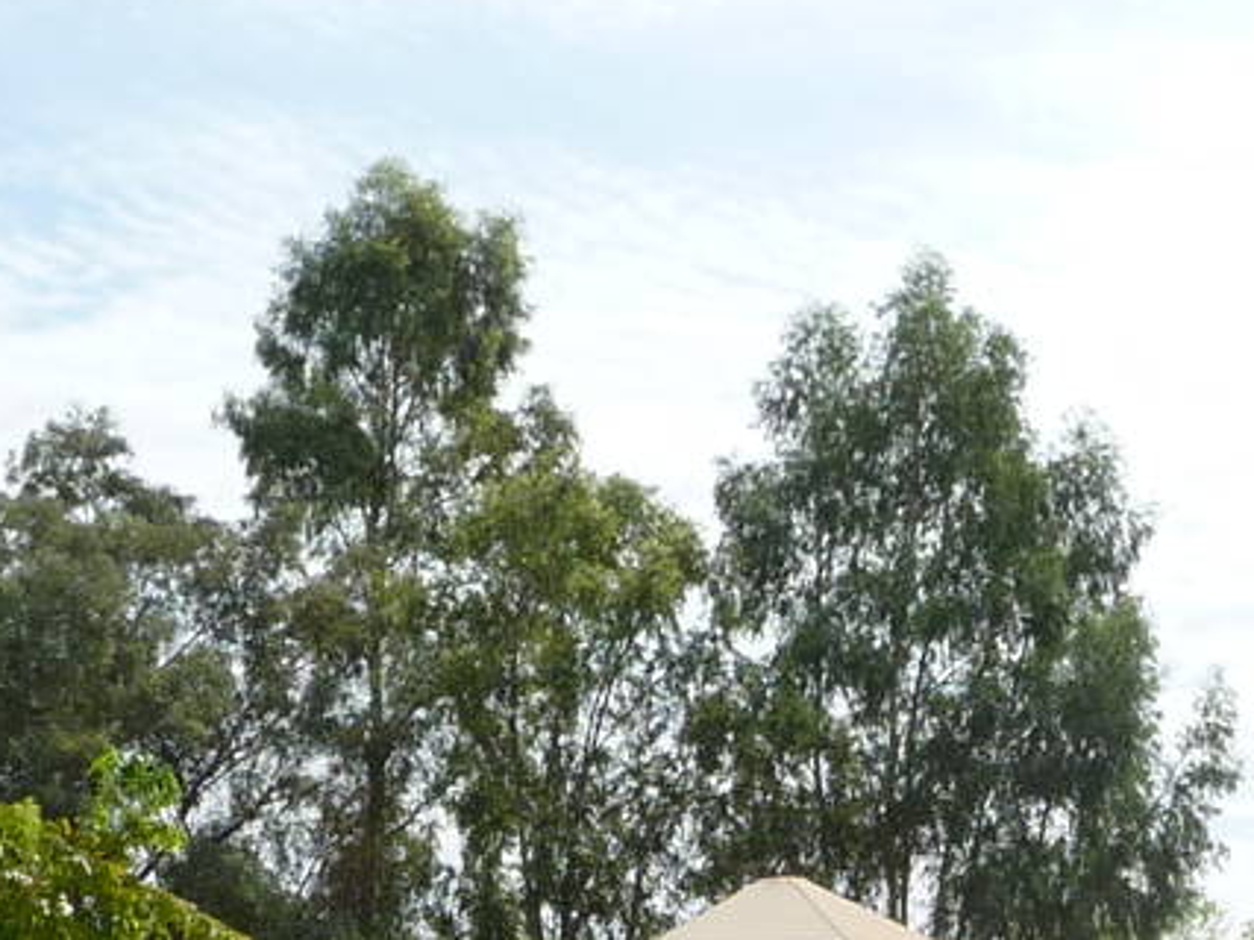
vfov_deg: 11.8
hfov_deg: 16.3
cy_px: 1369
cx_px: 1019
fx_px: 4346
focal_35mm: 120
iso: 100
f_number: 3.5
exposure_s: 1/1000
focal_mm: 5.3
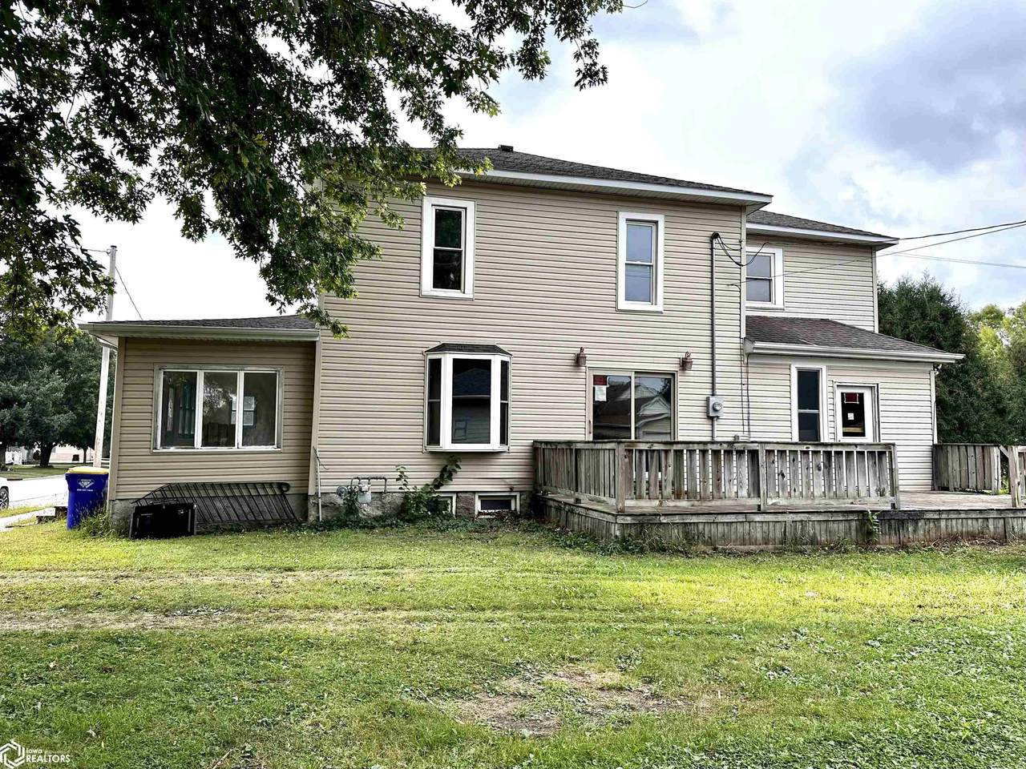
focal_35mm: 24
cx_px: 513
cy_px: 384
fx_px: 711
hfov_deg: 71.6
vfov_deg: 56.8
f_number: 1.78
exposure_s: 1/1988
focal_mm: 6.86
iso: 80
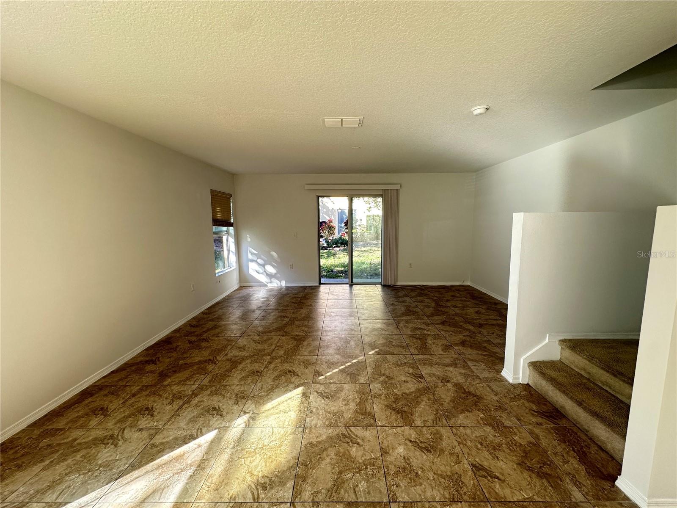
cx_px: 338
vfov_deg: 85.7
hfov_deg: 102.1
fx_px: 274
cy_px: 254
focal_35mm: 14
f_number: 2.2
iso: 100
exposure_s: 1/99
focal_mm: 2.22
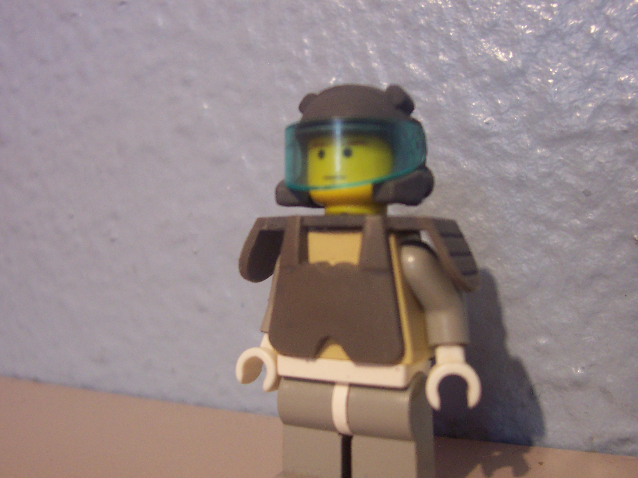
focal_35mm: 37
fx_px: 682
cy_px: 239
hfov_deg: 50.1
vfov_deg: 38.7
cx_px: 319
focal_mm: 5.6
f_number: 2.8
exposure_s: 1/8
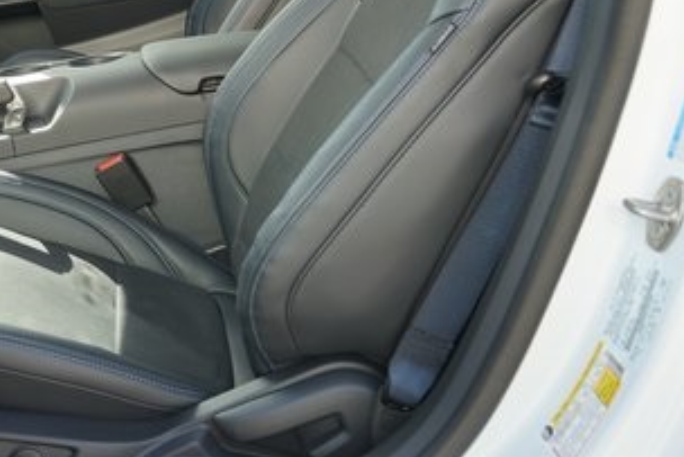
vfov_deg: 21.8
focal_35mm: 61
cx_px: 18
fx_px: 1159
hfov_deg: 30.8
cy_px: 55
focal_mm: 29
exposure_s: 1/80
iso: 100
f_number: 5.6
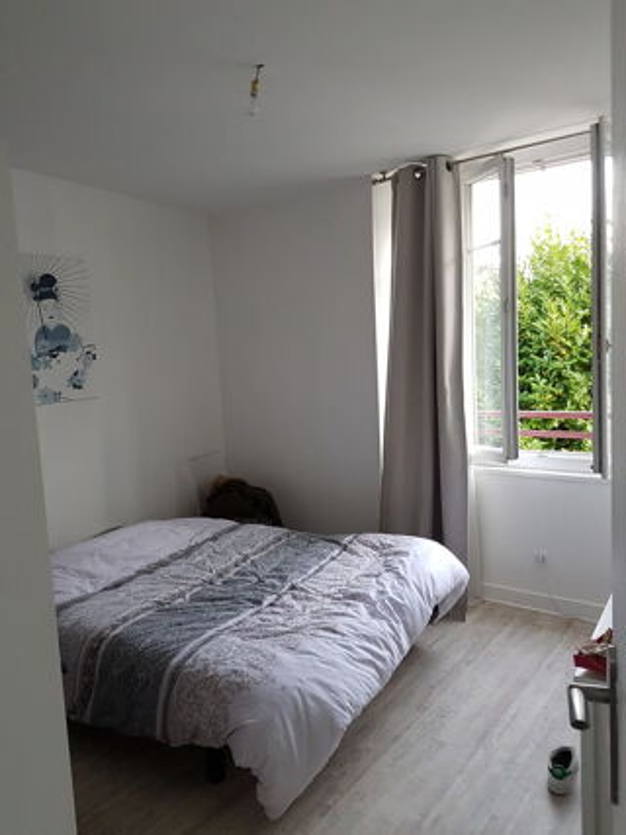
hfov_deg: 53.0
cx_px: 313
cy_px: 418
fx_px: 627
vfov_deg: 67.3
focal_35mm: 26
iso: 125
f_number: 1.7
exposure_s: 1/50
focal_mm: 4.2
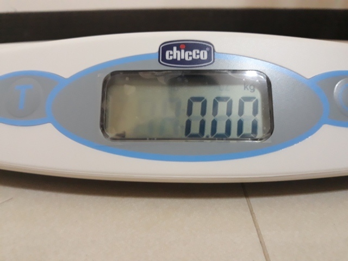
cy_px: 130
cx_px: 174
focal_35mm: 27
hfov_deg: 65.3
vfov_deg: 51.4
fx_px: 271
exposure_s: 1/24
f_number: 1.7
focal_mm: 3.71
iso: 400
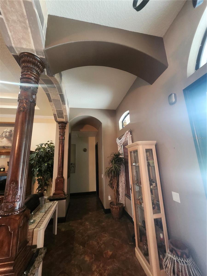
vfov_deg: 106.2
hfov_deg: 89.9
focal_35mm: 13
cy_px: 138
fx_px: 104
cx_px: 104
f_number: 2.2
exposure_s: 1/24
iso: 640
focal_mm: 1.74
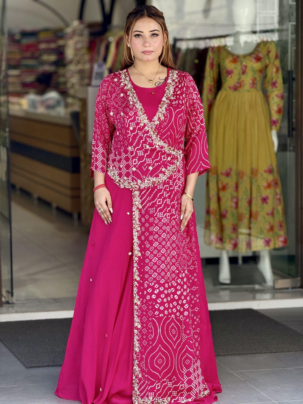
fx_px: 1400
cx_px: 152
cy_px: 202
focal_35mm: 120
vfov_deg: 16.4
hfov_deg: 12.3
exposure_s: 1/152
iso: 50
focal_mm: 15.66
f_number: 2.8
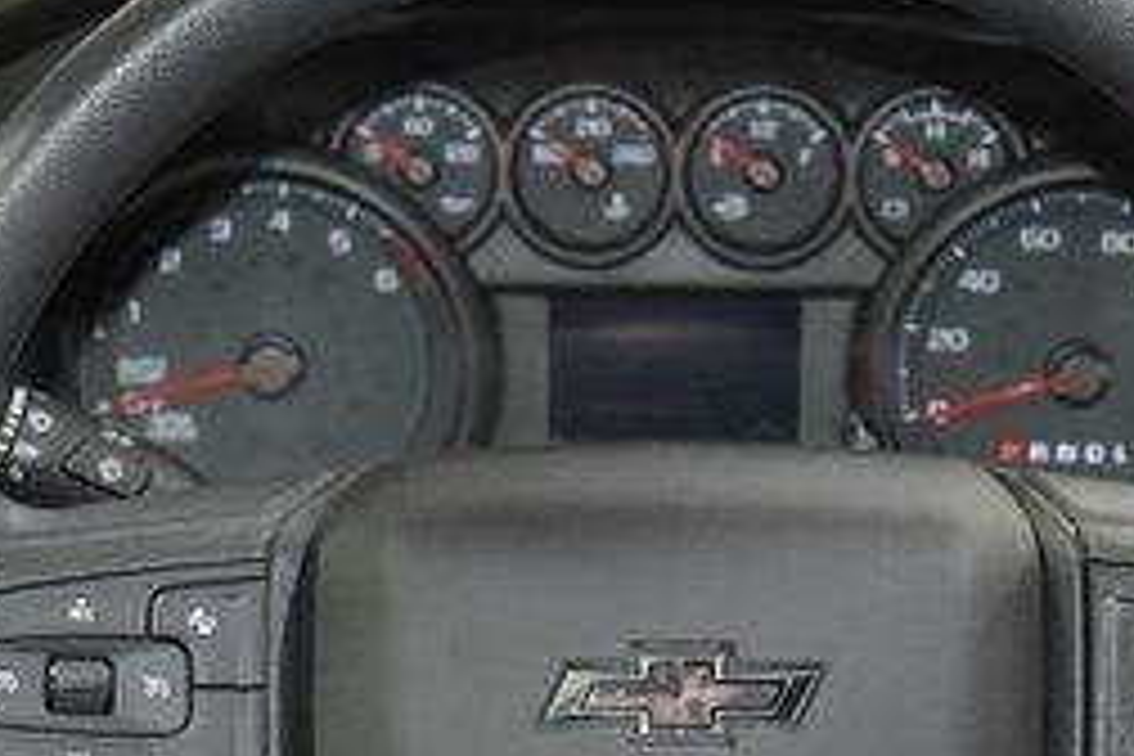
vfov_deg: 10.2
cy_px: 718
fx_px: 4198
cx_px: 688
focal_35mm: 133
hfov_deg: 15.4
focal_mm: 35
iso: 3200
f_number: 4.2
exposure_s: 1/40
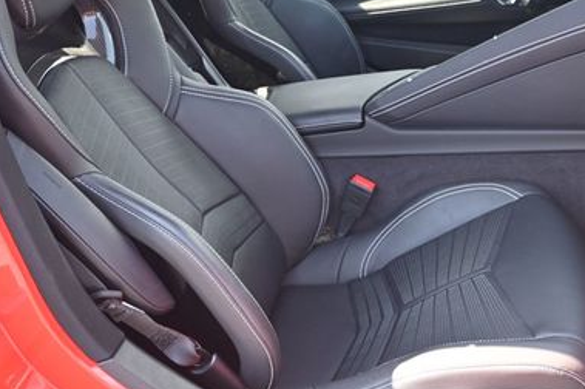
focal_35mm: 49
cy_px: 131
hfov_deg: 39.8
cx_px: 367
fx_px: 802
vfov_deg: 27.1
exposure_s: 1/125
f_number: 3.8
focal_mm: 19.5
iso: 560
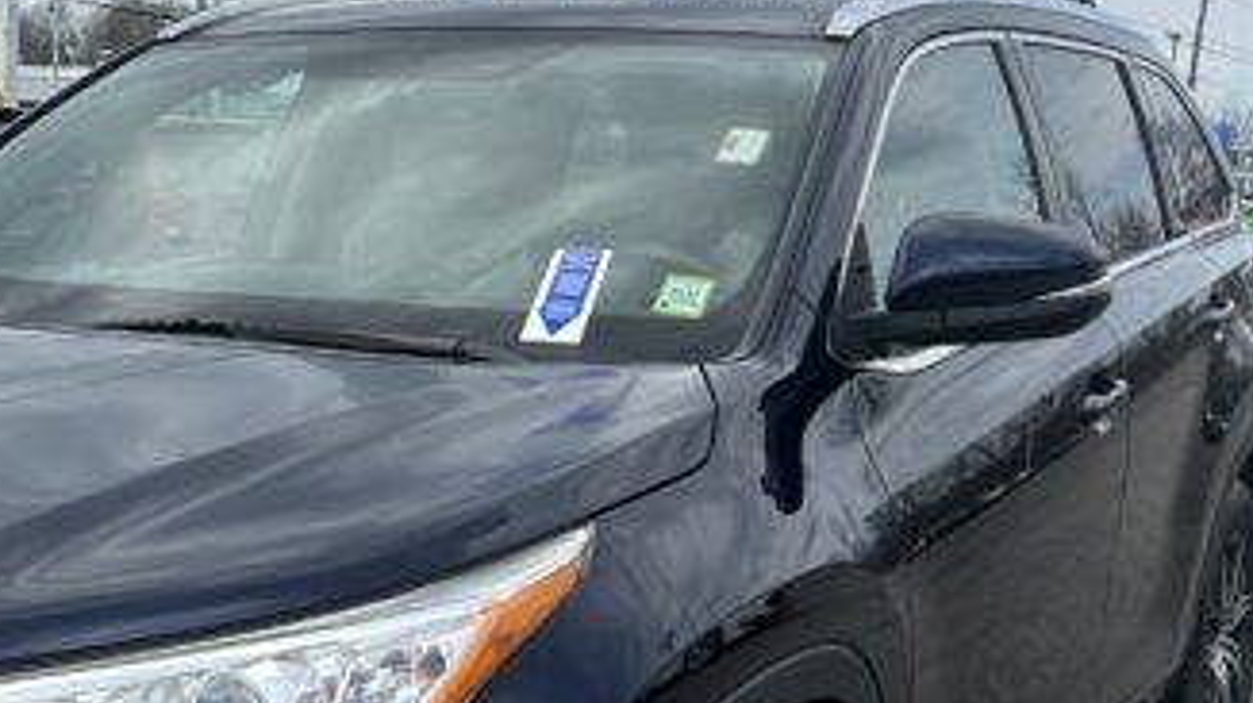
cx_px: 369
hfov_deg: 23.8
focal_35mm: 89
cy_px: 561
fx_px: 2956
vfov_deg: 13.5
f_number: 1.5
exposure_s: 1/3356
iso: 50
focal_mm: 5.7
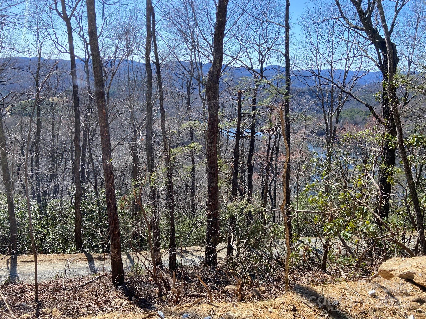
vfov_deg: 53.1
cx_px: 213
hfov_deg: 67.3
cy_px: 160
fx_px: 320
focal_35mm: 26
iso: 32
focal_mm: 4.25
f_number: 1.8
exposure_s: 1/1346
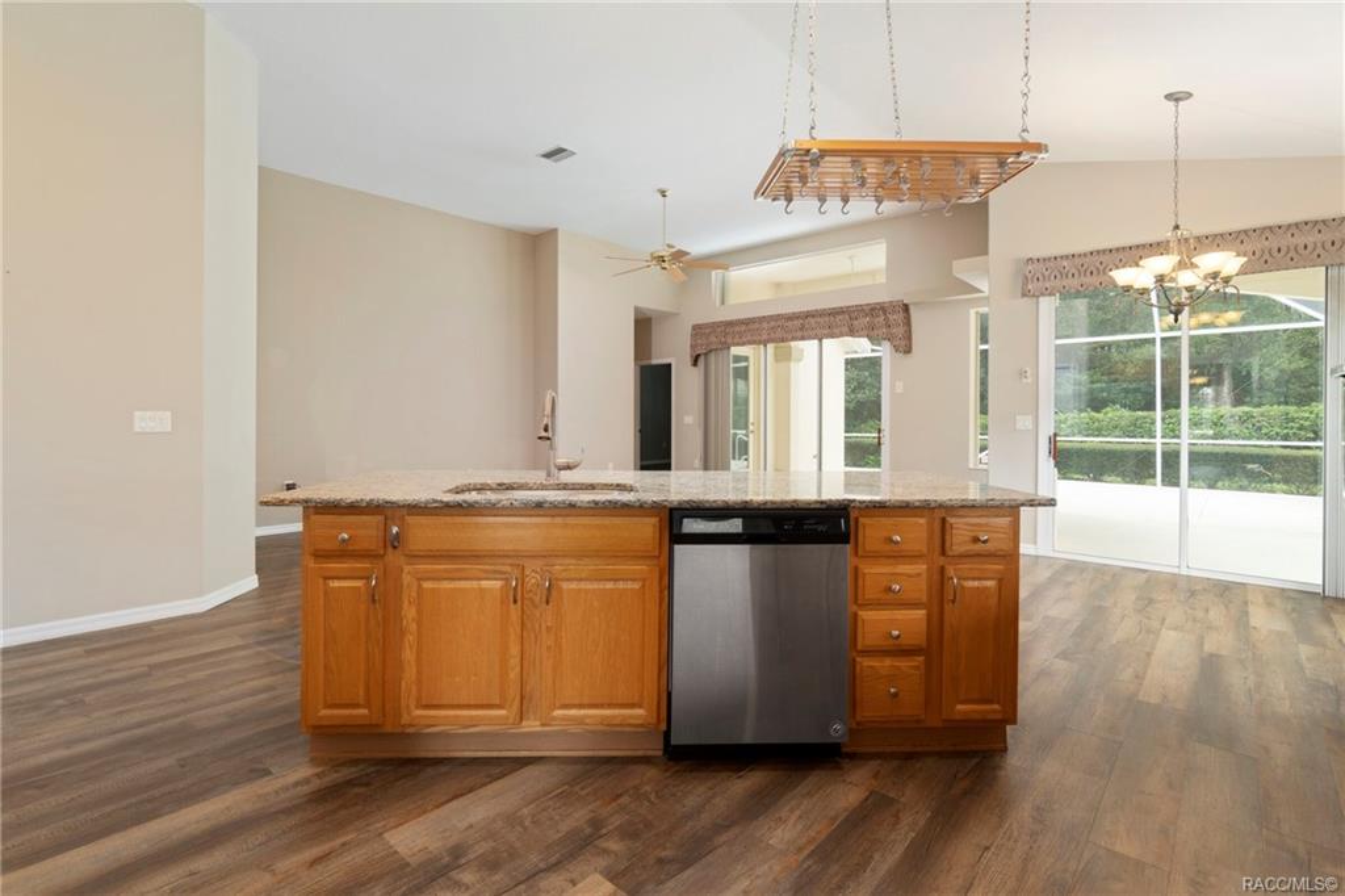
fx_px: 616
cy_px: 448
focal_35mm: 16
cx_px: 672
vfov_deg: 72.0
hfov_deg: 95.0
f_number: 8
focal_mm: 11
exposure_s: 1/4
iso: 320
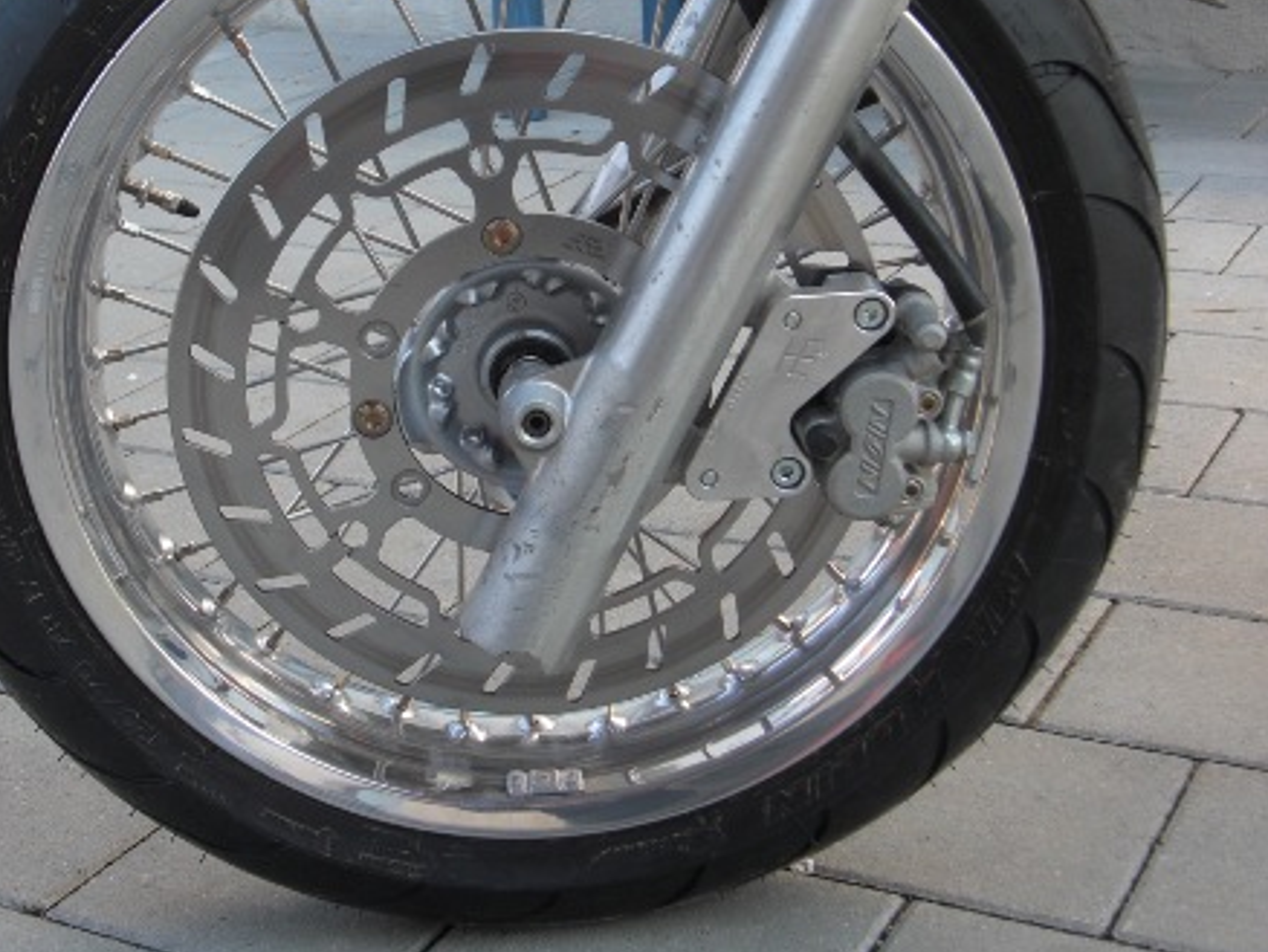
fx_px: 2309
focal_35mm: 63
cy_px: 330
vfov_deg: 23.2
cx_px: 472
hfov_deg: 30.6
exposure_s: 1/80
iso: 50
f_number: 3.3
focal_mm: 8.2
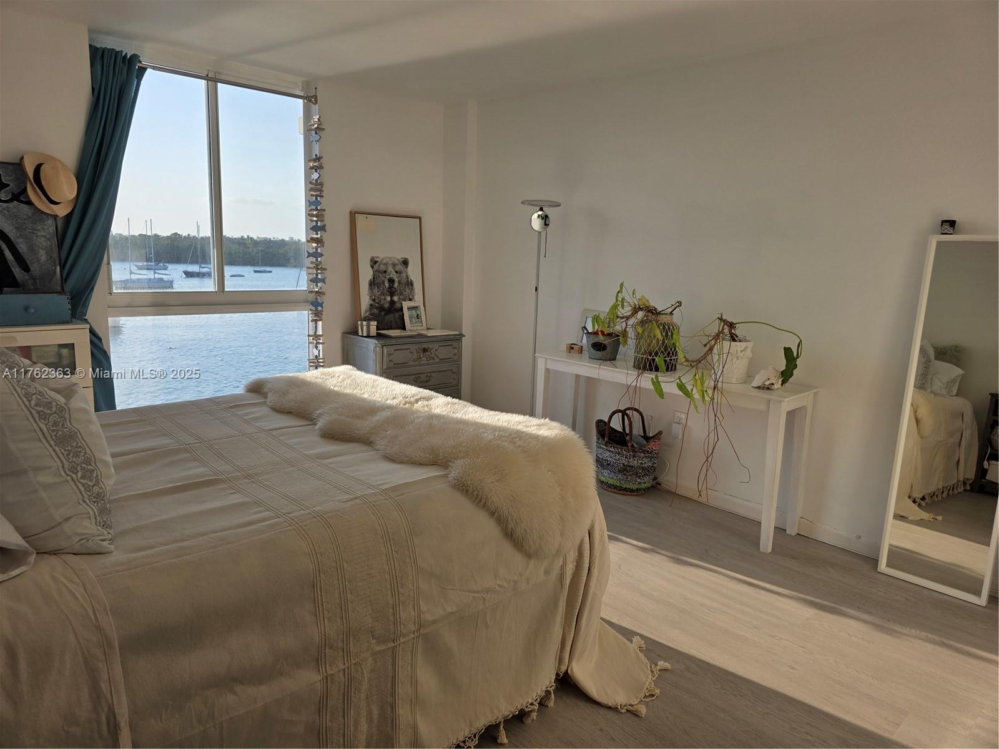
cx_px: 500
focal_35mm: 23
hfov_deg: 73.9
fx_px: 664
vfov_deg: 58.9
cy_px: 374
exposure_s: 1/2005
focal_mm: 6.3
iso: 80
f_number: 1.7
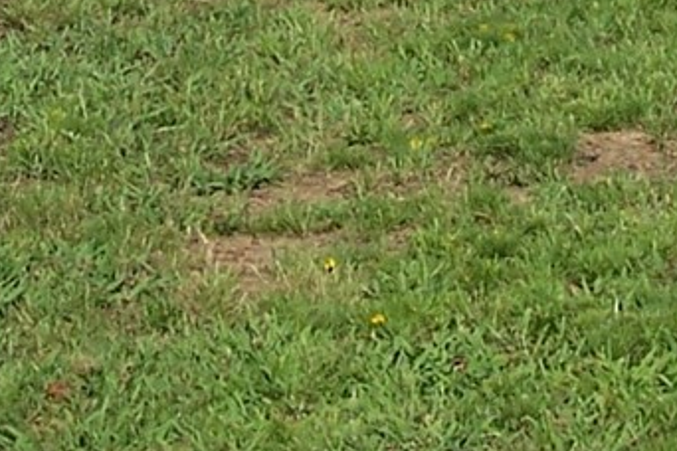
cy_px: -860
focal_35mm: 228
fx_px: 4287
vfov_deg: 5.7
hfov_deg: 9.0
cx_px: 420
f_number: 5.6
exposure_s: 1/500
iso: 100
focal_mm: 8
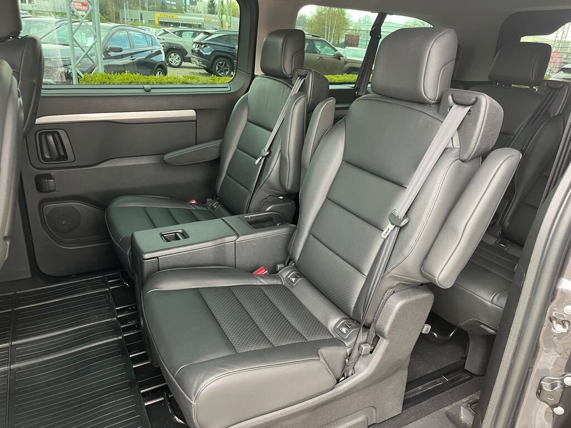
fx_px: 429
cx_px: 286
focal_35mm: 26
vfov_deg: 53.1
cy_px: 214
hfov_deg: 67.3
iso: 125
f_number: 1.6
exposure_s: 1/67
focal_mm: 5.1
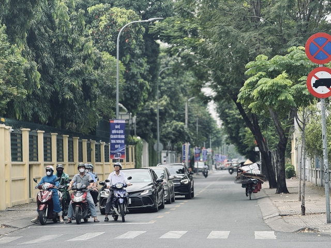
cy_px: 124
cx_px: 166
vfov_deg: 12.3
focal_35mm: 120
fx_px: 1147
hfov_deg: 16.4
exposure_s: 1/464
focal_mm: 15.66
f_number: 2.8
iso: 64
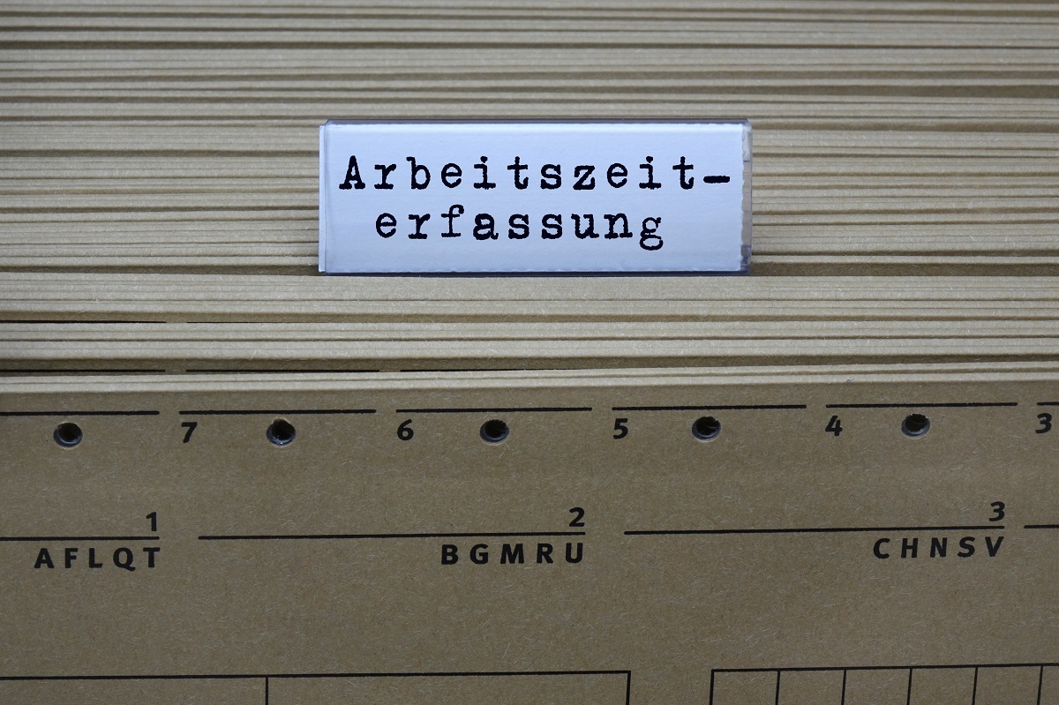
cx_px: 530
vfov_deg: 8.9
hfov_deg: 13.3
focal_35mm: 154
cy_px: 352
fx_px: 4528
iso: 200
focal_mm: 56.49
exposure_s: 1.3
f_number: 13
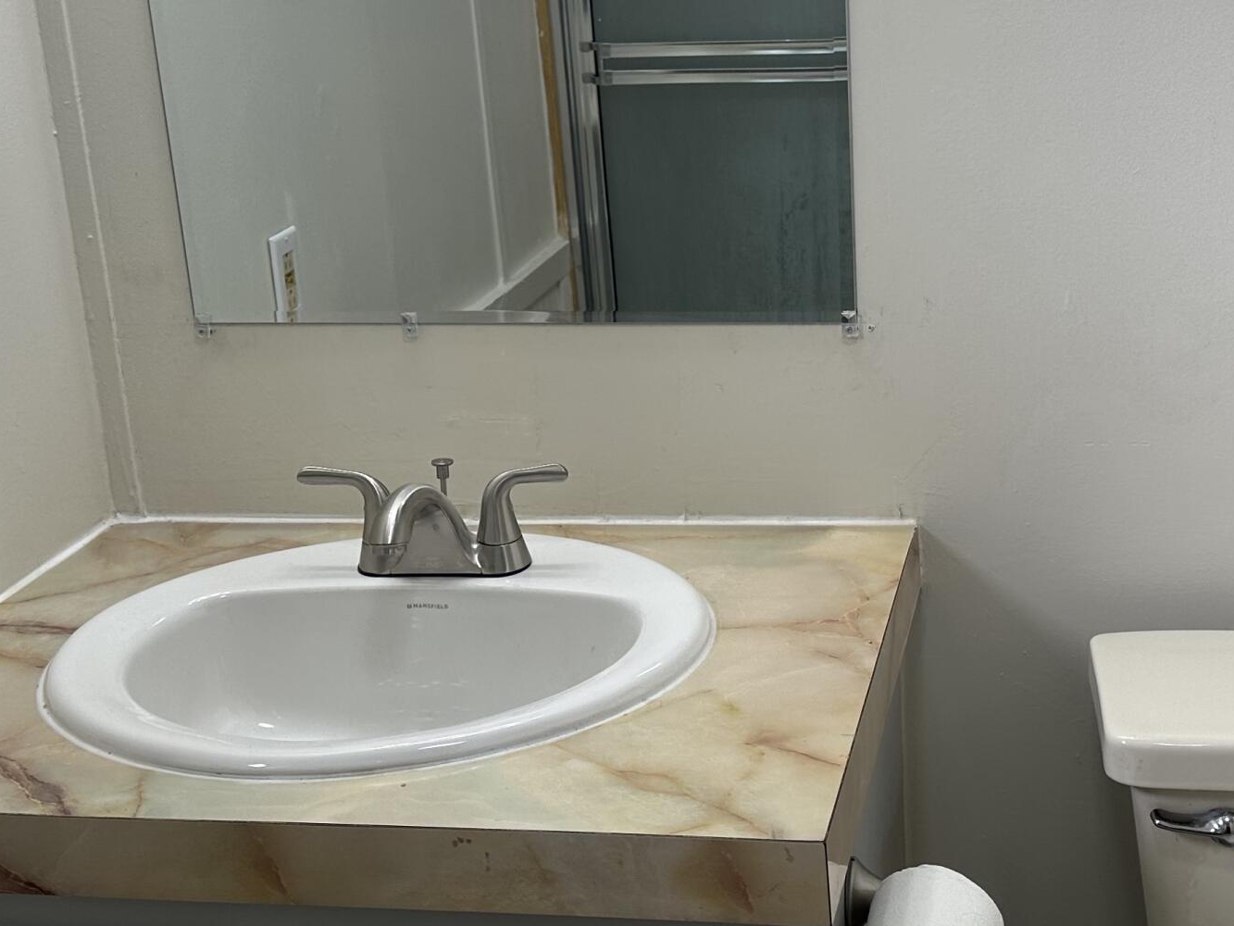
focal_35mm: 54
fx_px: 1925
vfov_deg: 27.0
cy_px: 419
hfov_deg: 35.4
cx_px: 762
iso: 64
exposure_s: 1/120
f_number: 1.78
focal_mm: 6.86
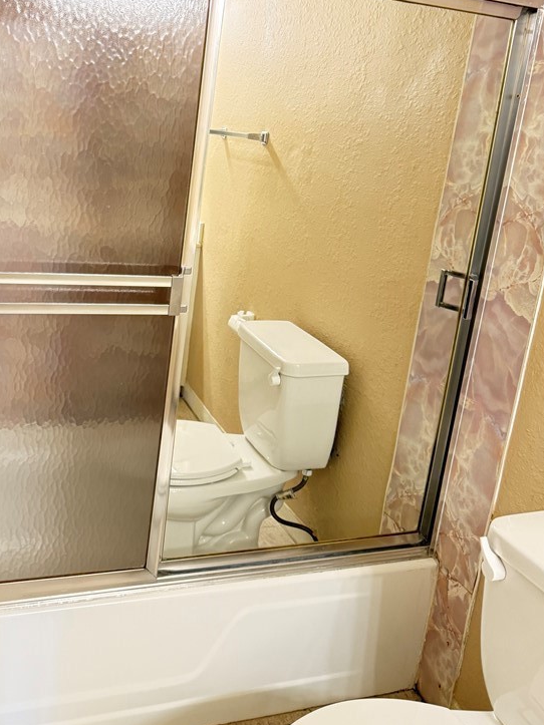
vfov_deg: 53.1
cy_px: 254
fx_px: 713
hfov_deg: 41.2
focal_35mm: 34
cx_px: 174
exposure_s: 1/60
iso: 400
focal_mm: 6.76
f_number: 1.78
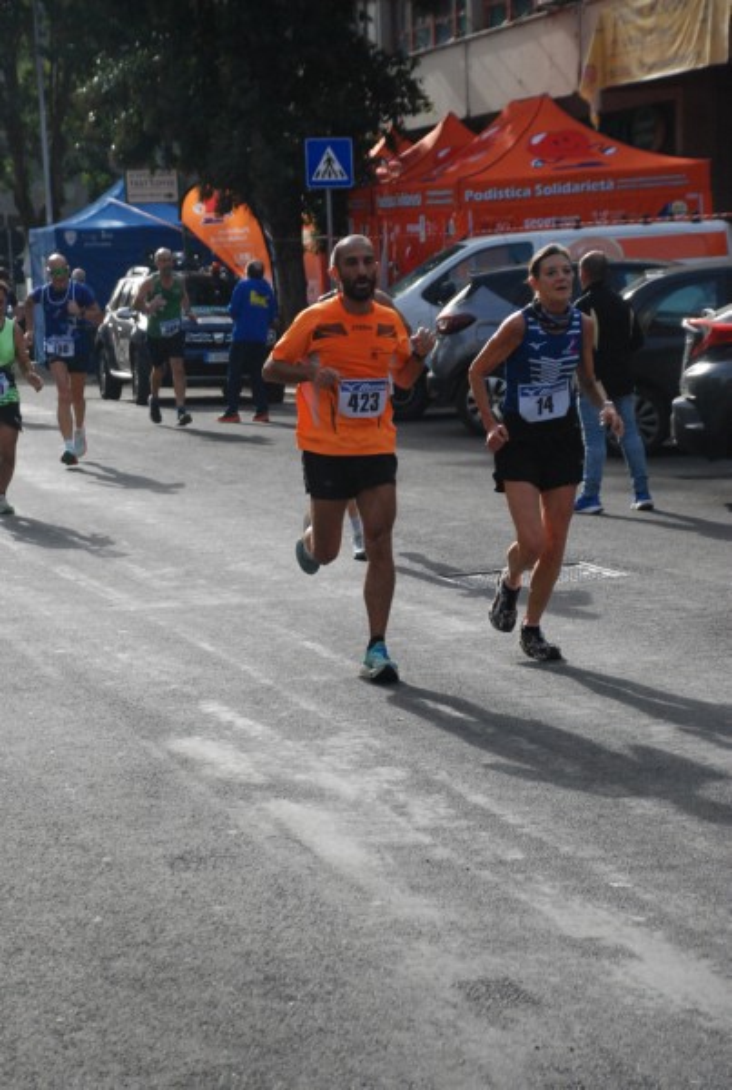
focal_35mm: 105
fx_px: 3186
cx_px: 366
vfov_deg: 19.4
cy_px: 545
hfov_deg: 13.1
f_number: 5.6
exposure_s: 1/1600
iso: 1000
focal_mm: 70
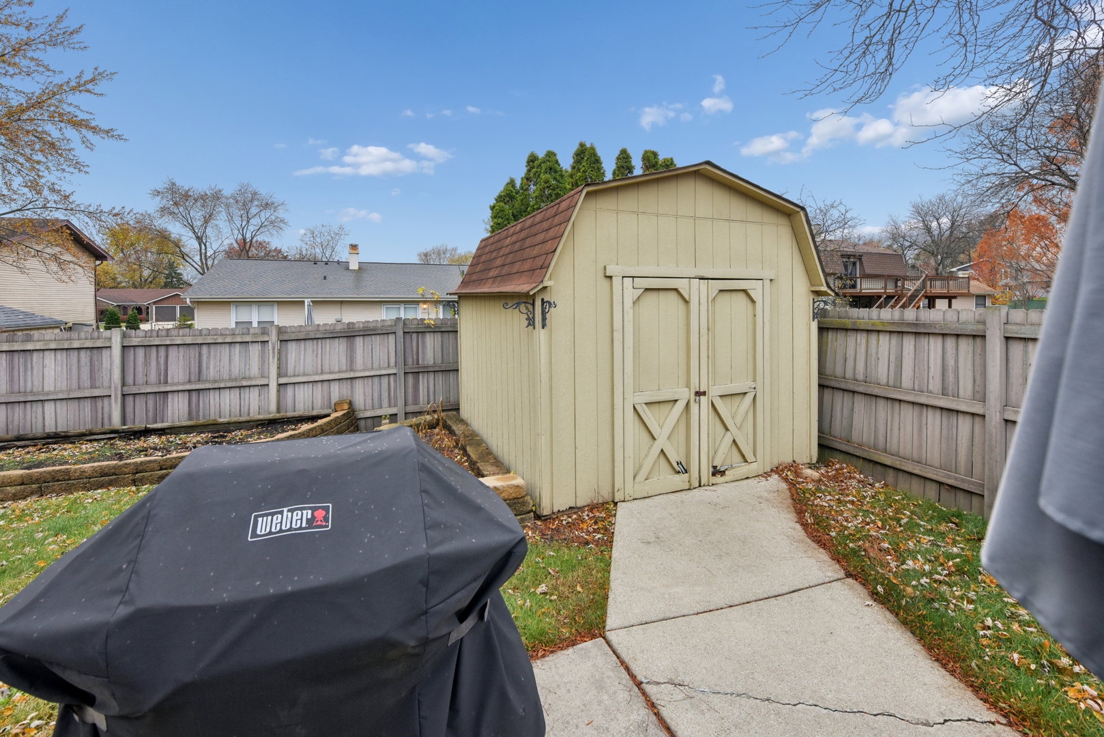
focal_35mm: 14
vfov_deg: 81.3
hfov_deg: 104.2
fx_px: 429
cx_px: 552
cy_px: 368
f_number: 8
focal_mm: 14
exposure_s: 1/200
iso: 400
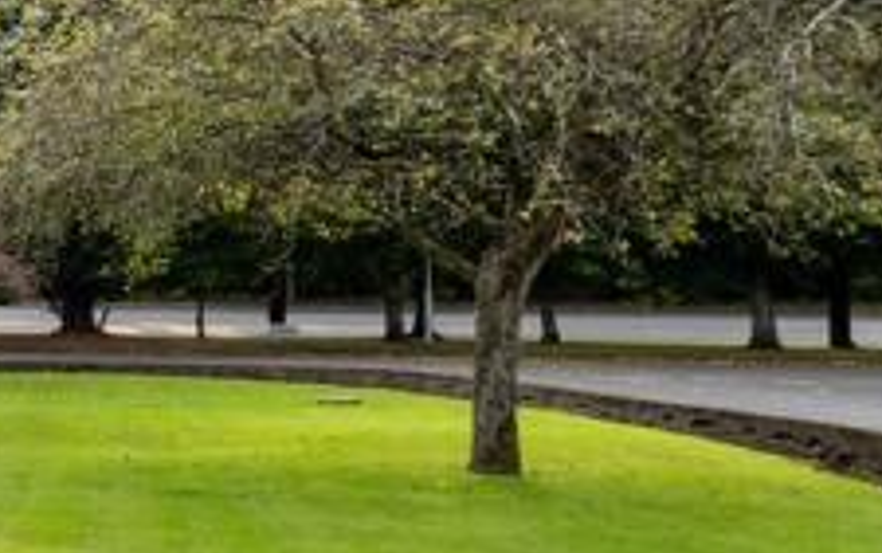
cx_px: -780
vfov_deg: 20.0
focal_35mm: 65
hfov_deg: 20.2
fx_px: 1564
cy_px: 202
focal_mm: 14
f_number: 8
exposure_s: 1/160
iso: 200
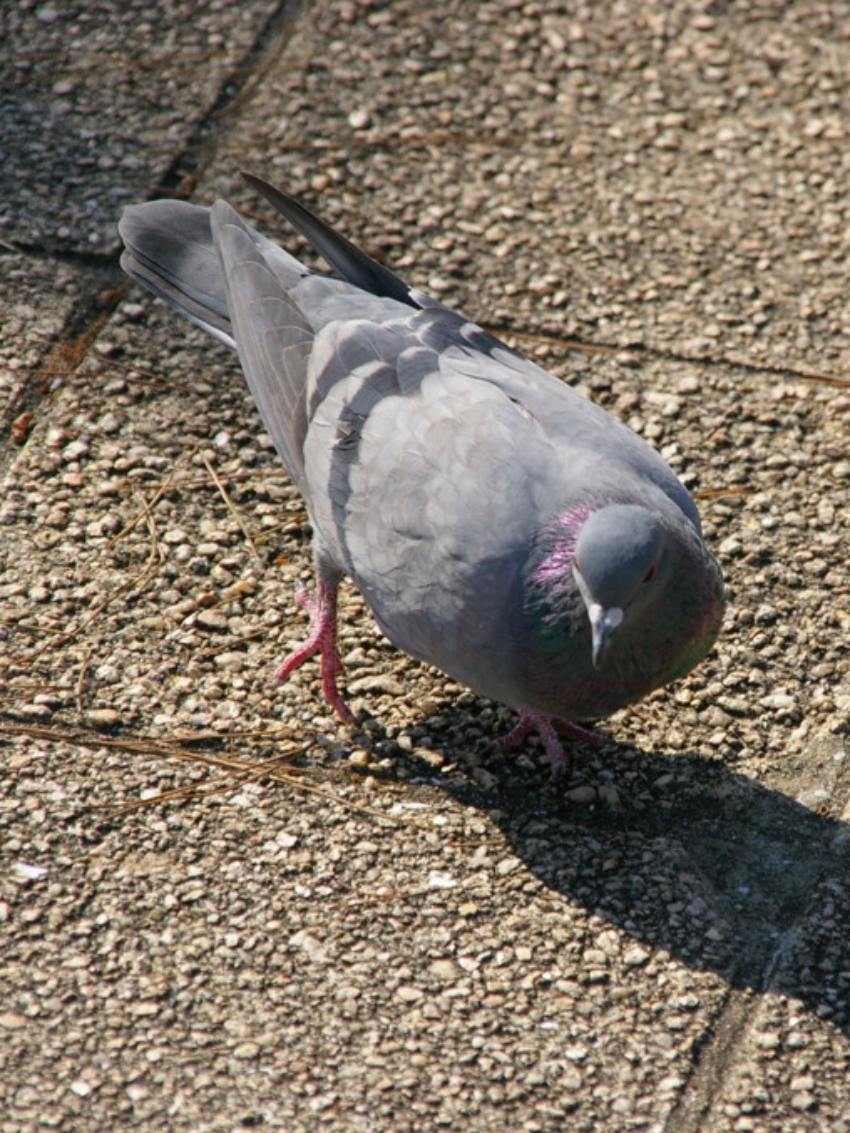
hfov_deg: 5.1
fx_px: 9483
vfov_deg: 6.8
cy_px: 567
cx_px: 622
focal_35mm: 290
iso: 800
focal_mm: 133
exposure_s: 1/3200
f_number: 5.6
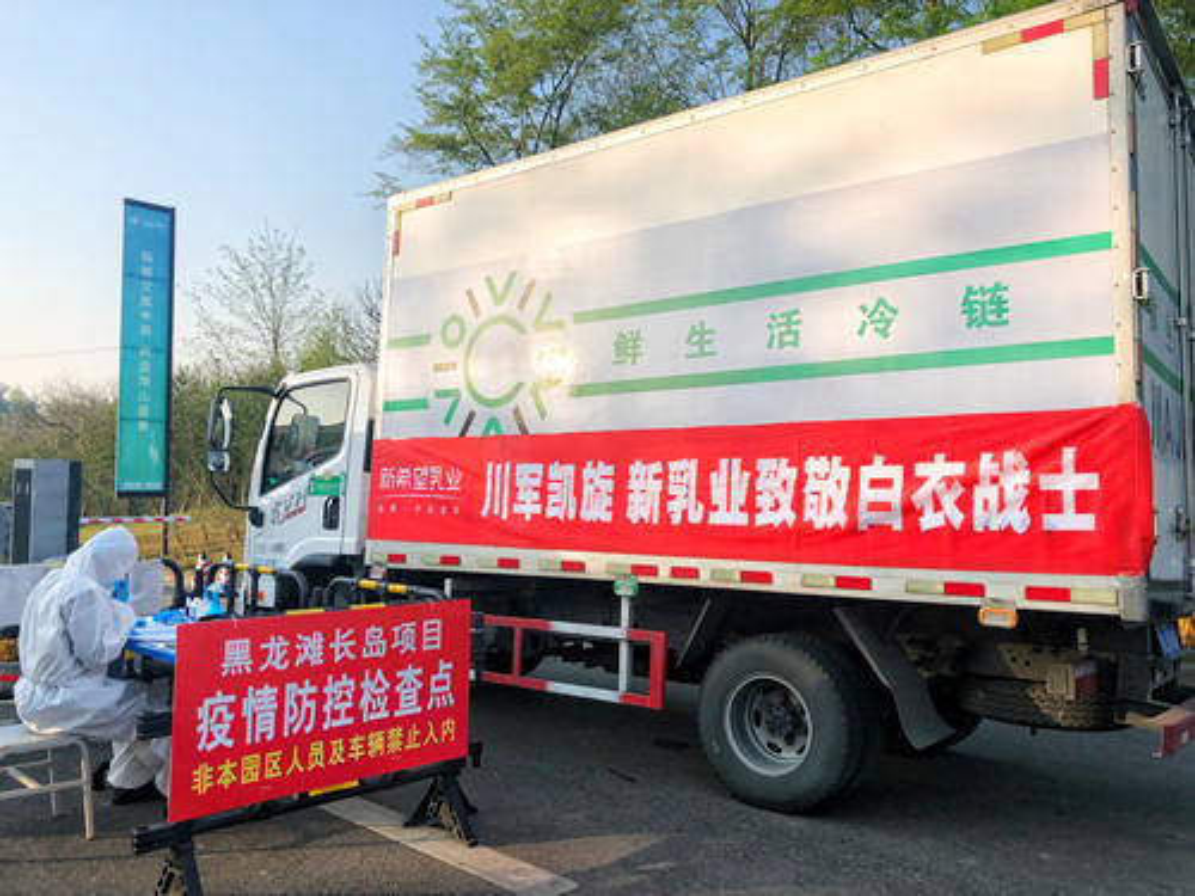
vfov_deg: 49.7
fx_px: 967
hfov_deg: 63.4
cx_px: 598
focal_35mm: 28
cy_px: 448
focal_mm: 4
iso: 20
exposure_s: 1/1200
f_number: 1.8
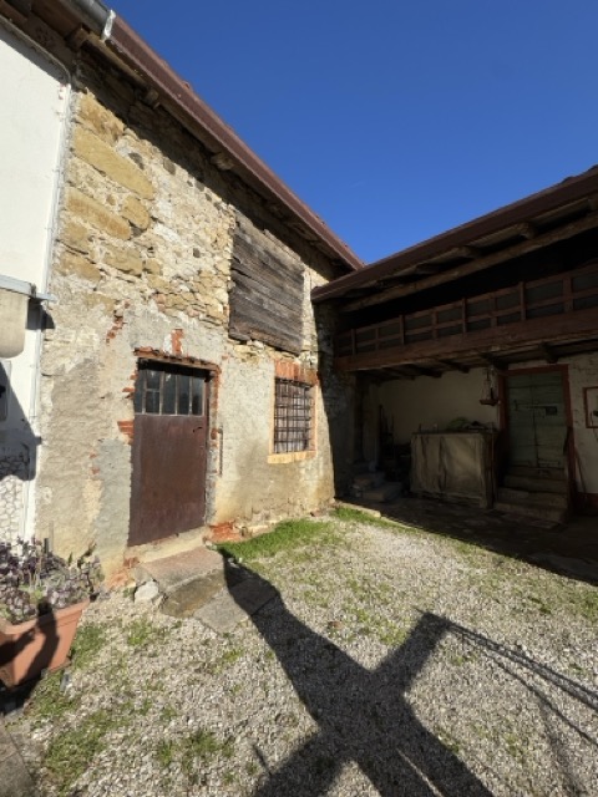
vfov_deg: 102.1
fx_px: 322
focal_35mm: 14
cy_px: 398
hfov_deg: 85.7
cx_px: 299
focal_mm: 2.22
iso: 50
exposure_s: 1/2028
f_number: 2.2
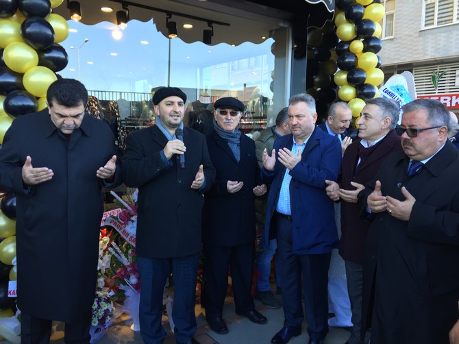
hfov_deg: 61.7
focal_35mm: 29
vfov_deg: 48.2
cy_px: 172
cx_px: 230
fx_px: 384
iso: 40
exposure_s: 1/100
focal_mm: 4.15
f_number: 2.2
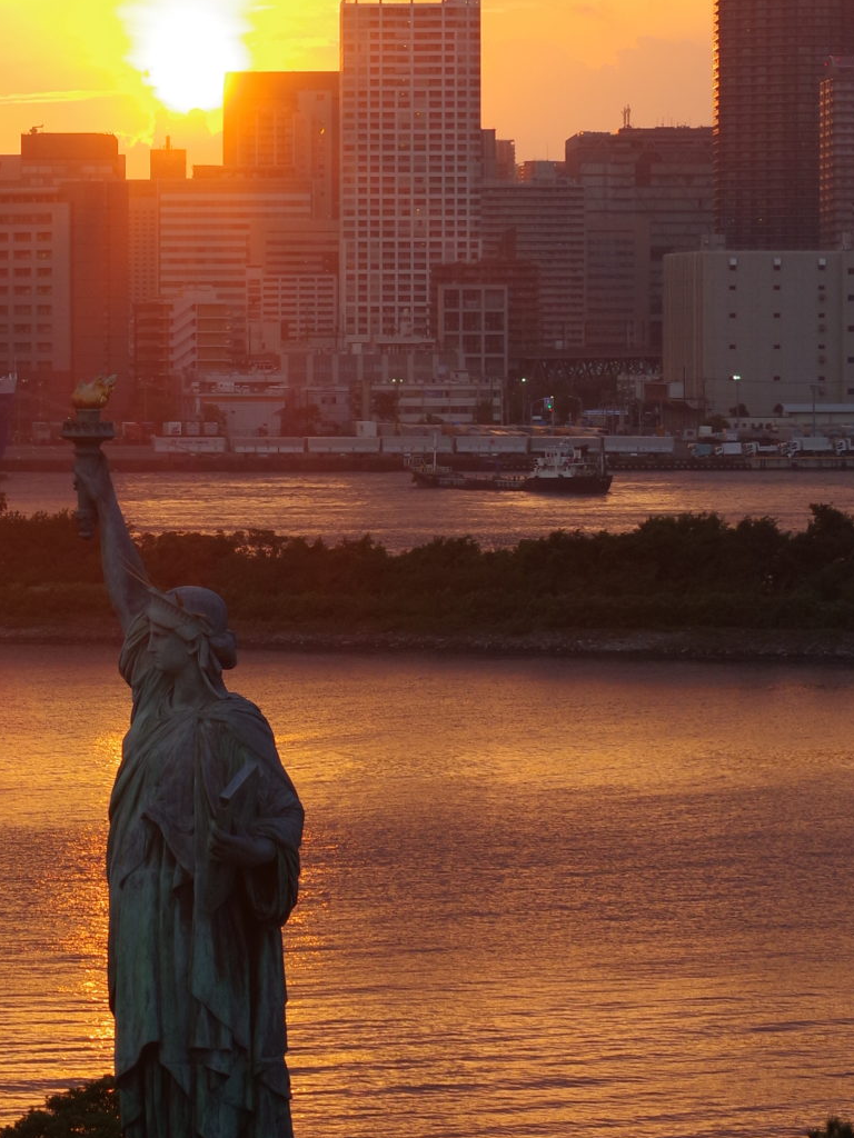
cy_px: 475
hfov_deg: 7.5
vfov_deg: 10.0
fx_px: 6520
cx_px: 53
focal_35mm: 198
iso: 400
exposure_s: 1/90
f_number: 9.5
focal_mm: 55
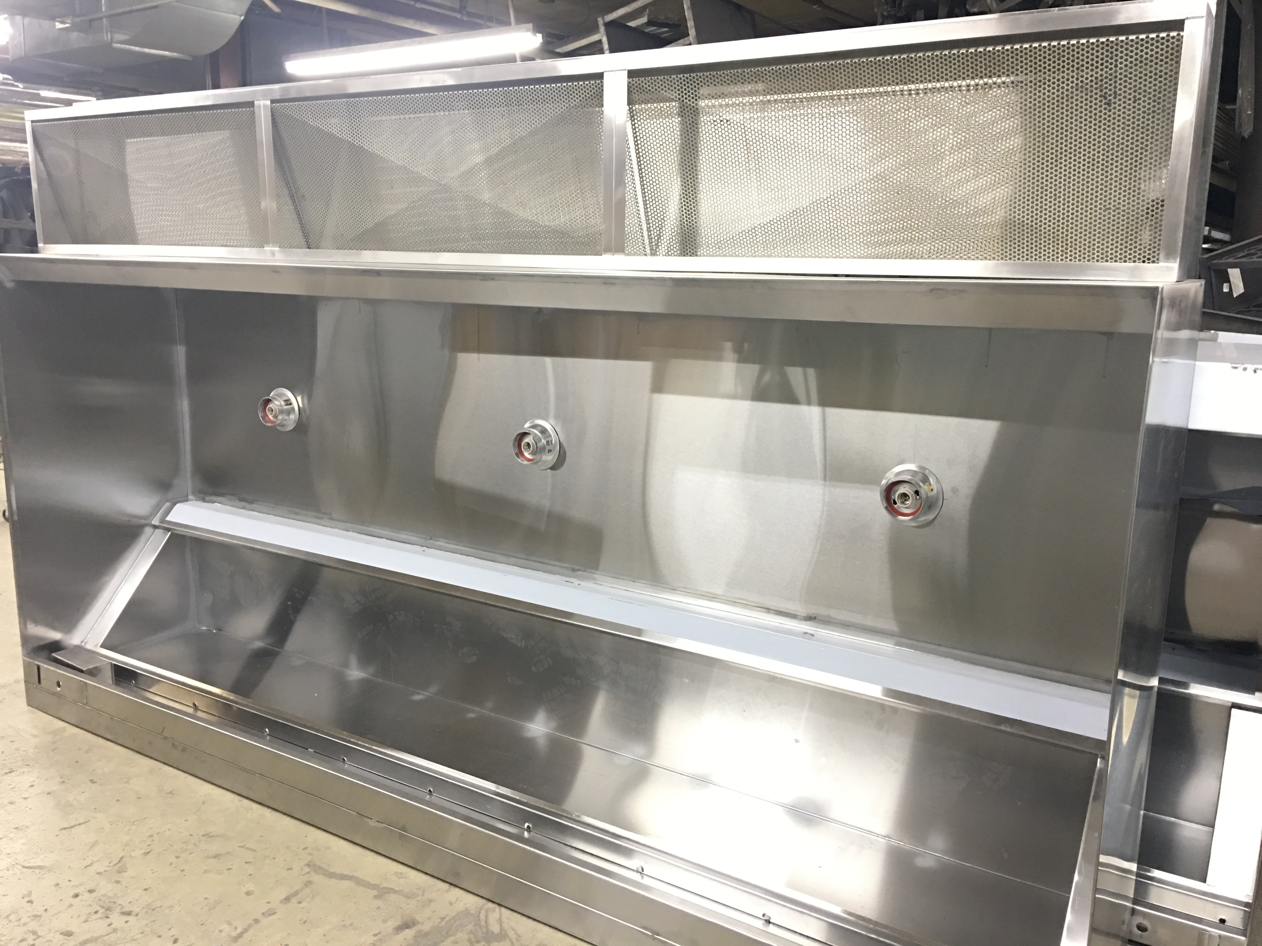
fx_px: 1057
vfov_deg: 48.2
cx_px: 631
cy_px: 473
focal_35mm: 29
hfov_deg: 61.7
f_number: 2.2
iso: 80
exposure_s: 1/10
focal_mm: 4.15
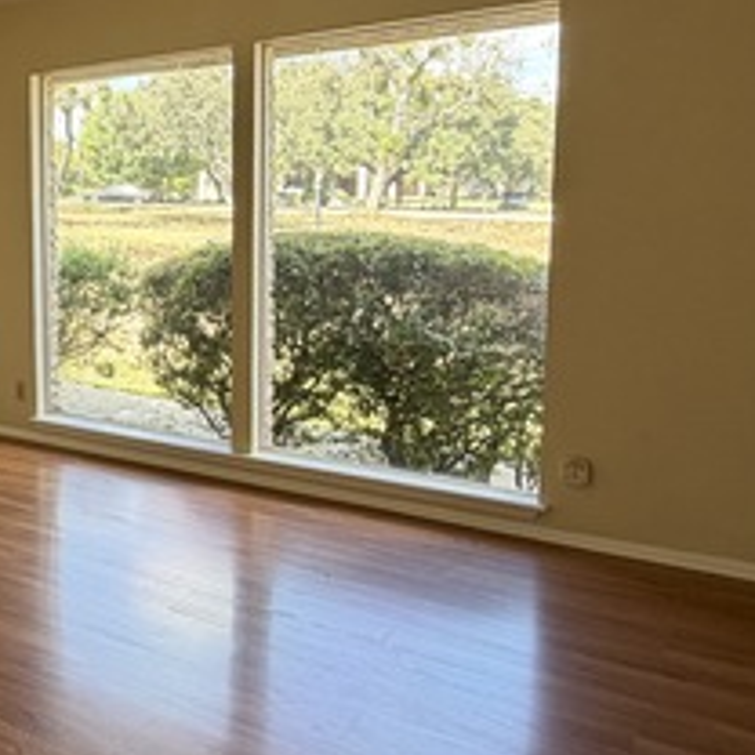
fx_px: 938
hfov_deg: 38.6
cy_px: 309
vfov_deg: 43.7
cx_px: -11
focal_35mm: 38
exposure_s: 1/121
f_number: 2.2
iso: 80
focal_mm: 2.22
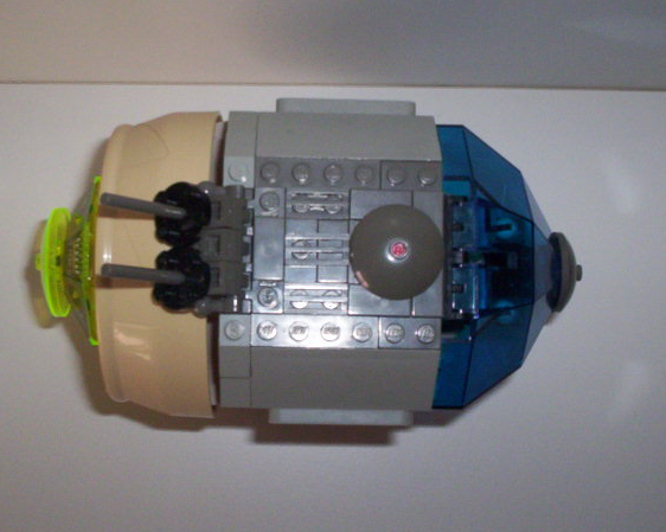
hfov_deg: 34.8
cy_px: 277
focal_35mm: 54
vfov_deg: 28.1
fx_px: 1064
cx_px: 329
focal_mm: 4.99
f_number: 4.5
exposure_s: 1/60
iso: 140
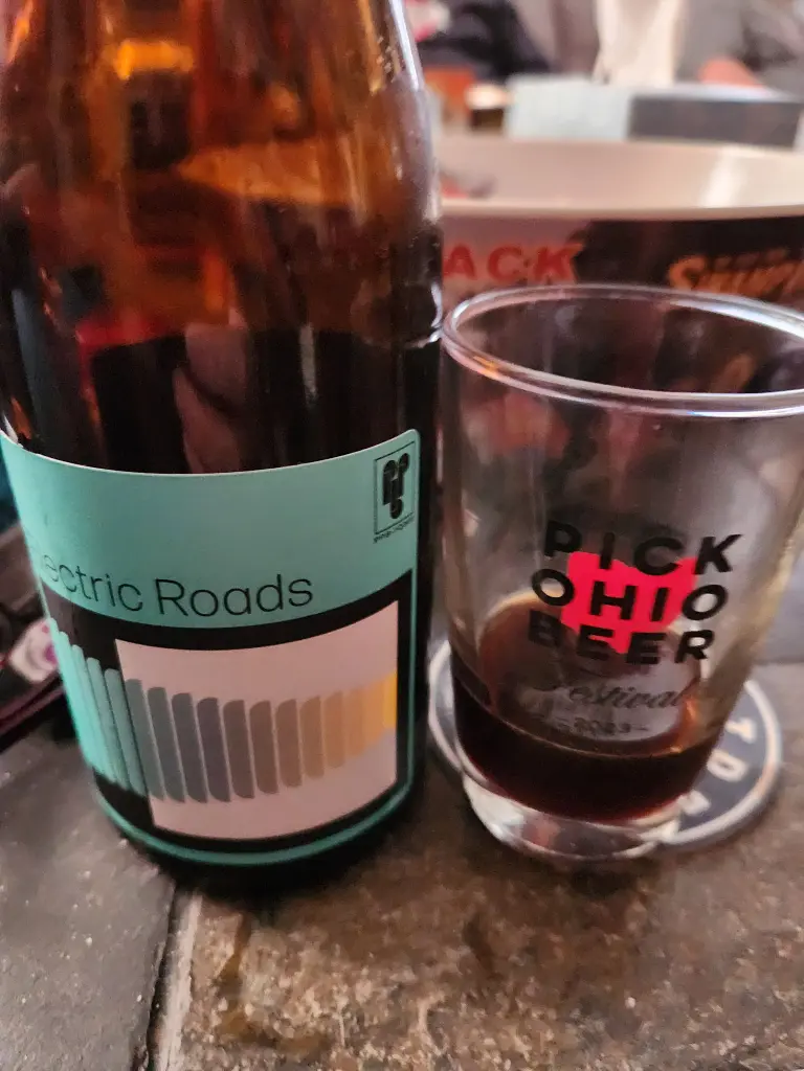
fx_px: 712
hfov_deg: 58.9
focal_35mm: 23
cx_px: 402
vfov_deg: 73.9
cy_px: 536
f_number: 1.8
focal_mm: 5.4
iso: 1250
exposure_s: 1/20
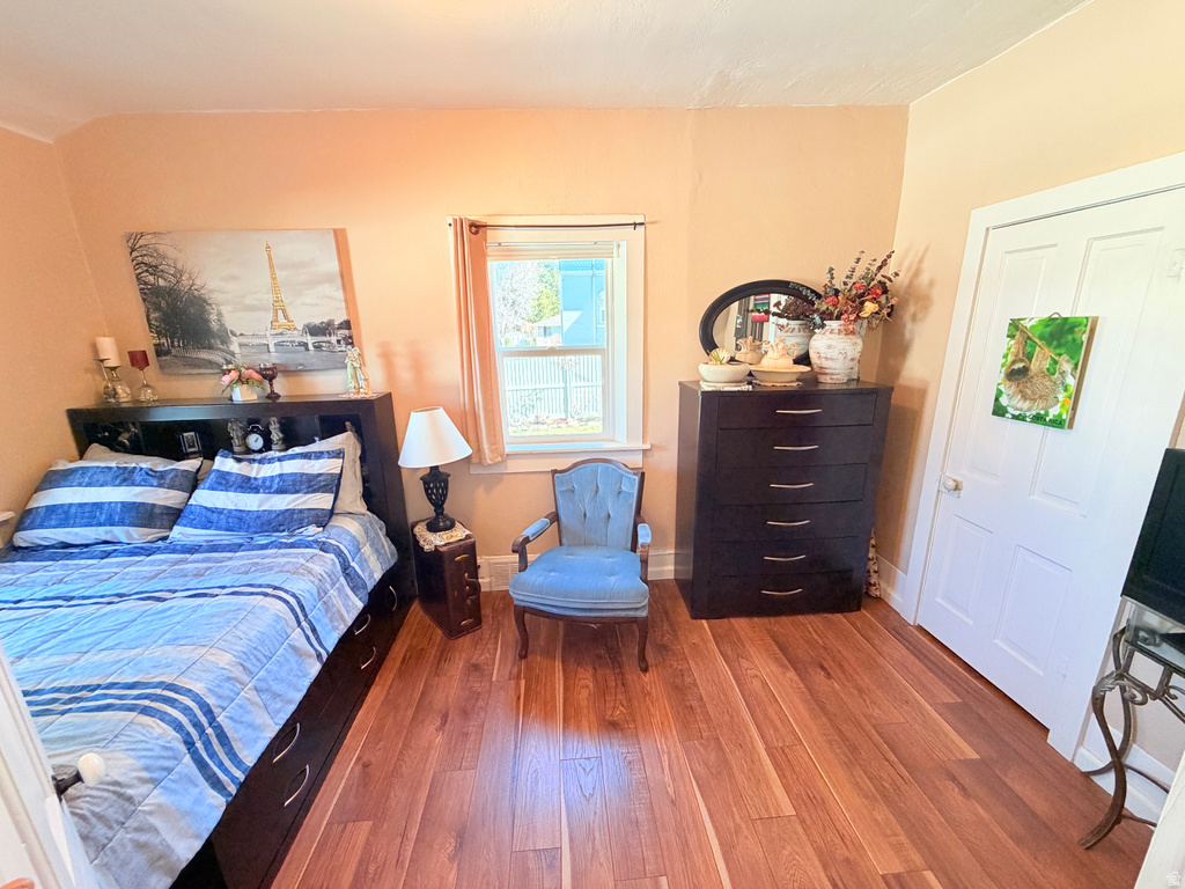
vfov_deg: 85.7
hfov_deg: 102.1
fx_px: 479
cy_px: 444
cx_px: 592
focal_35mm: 14
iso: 200
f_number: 2.2
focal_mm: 2.22
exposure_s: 1/60
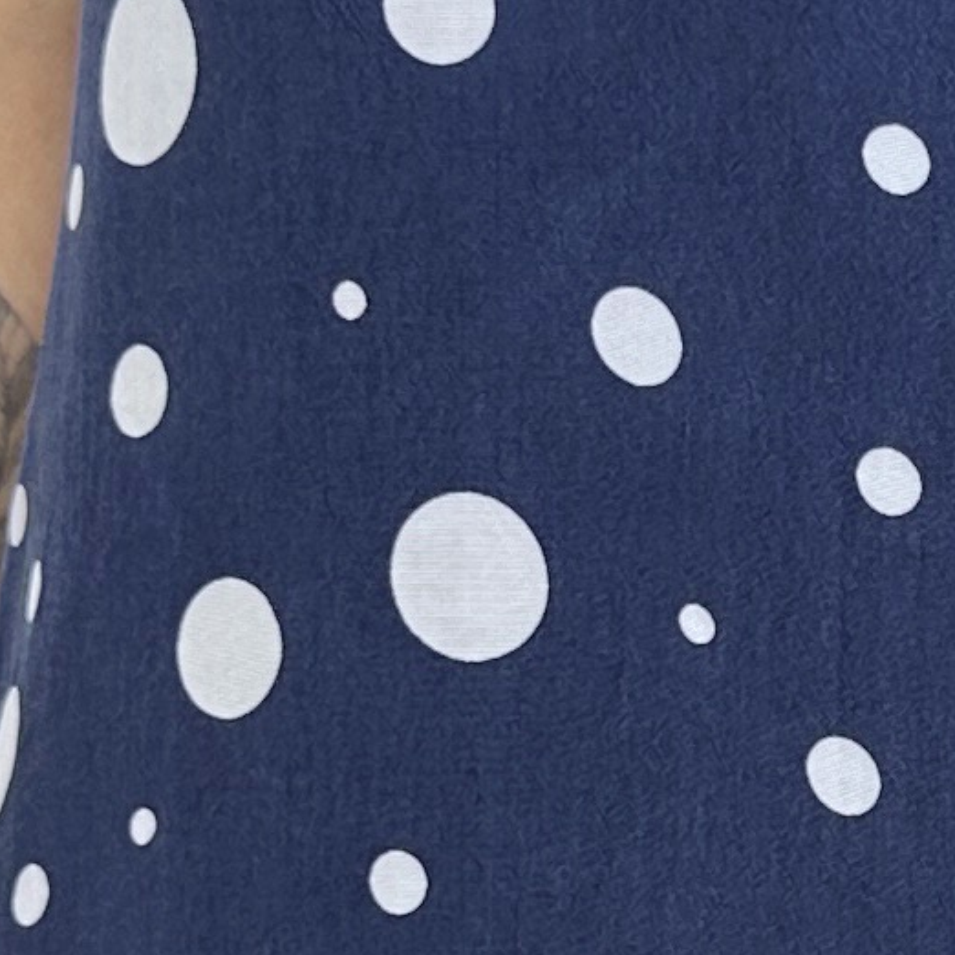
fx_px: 5119
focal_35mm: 164
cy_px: 935
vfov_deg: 10.6
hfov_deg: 10.3
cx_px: 1414
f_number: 1.78
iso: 64
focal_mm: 6.86
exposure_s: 1/237
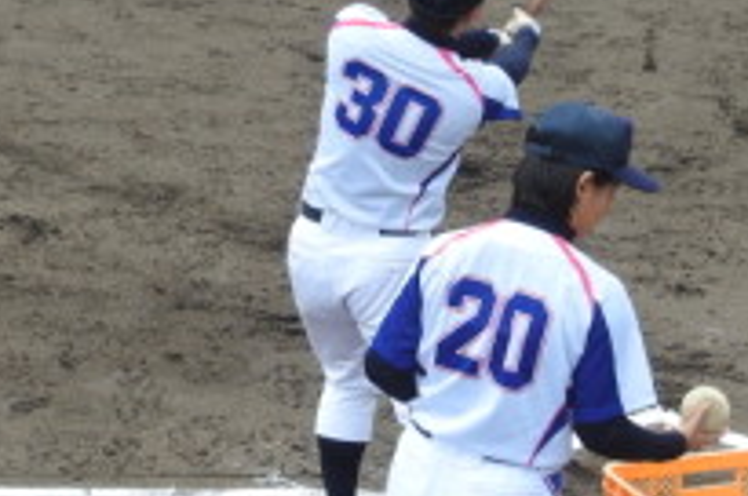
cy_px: 208
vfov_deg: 7.5
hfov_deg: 11.2
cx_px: 306
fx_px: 3796
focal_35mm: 183
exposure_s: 1/200
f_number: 4.2
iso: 100
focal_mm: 10.7
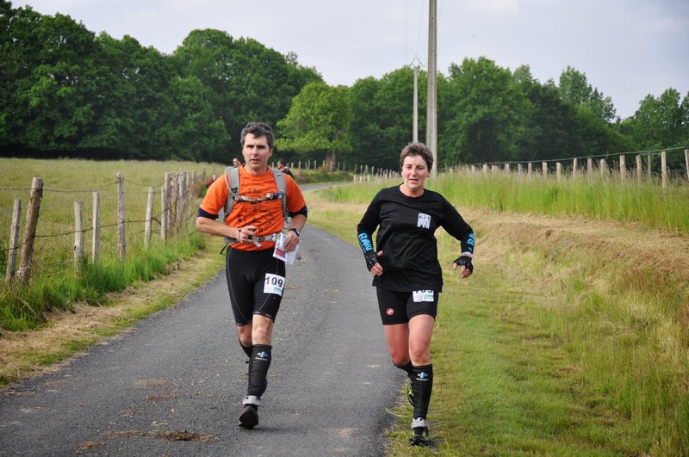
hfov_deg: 24.2
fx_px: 1605
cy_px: 228
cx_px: 344
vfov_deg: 16.2
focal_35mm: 84
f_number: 4.8
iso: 450
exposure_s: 1/1000
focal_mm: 56
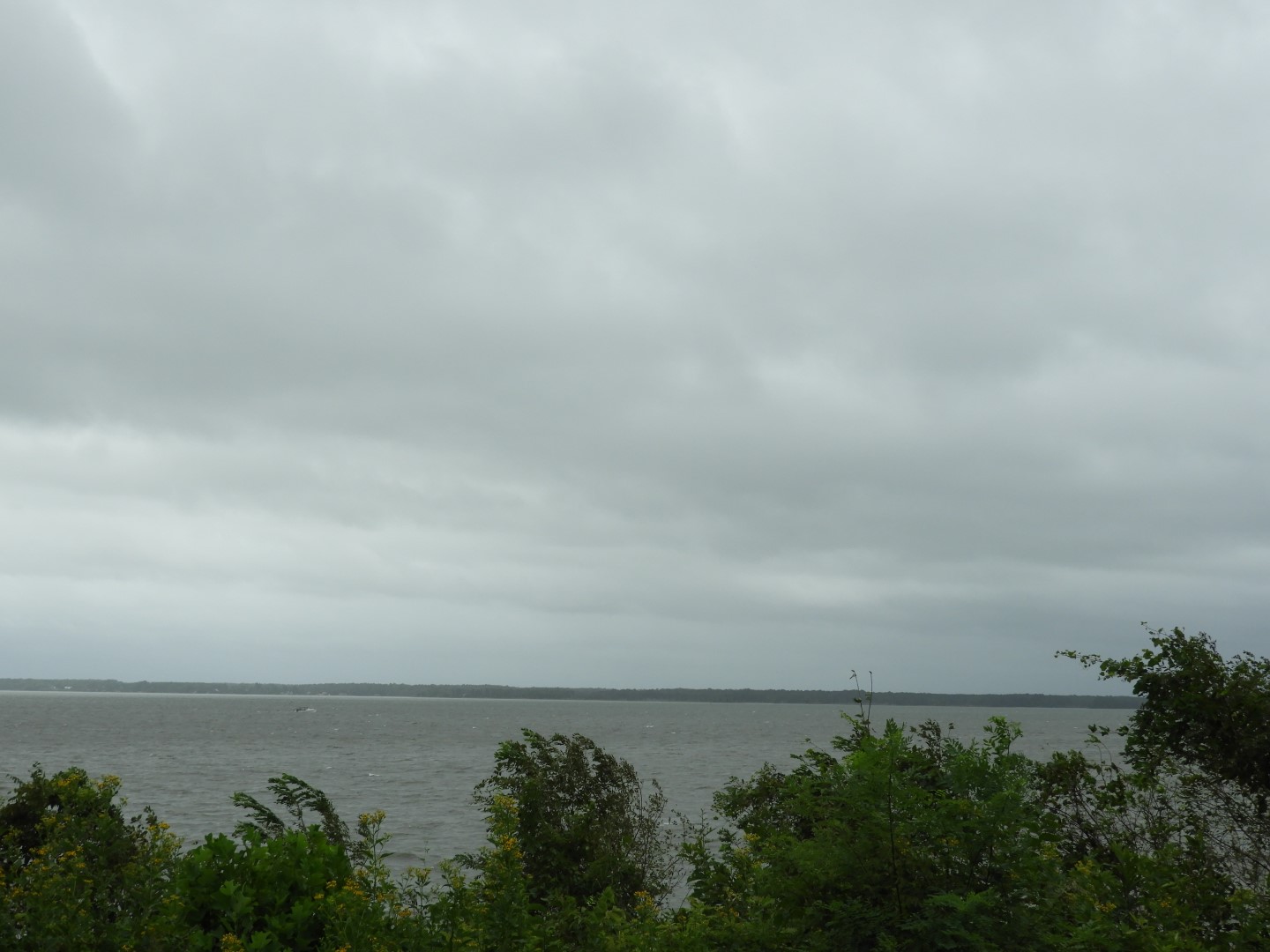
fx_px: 1651
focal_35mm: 45
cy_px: 476
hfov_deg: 42.1
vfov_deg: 32.2
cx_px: 635
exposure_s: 1/800
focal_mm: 8.1
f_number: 4
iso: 100
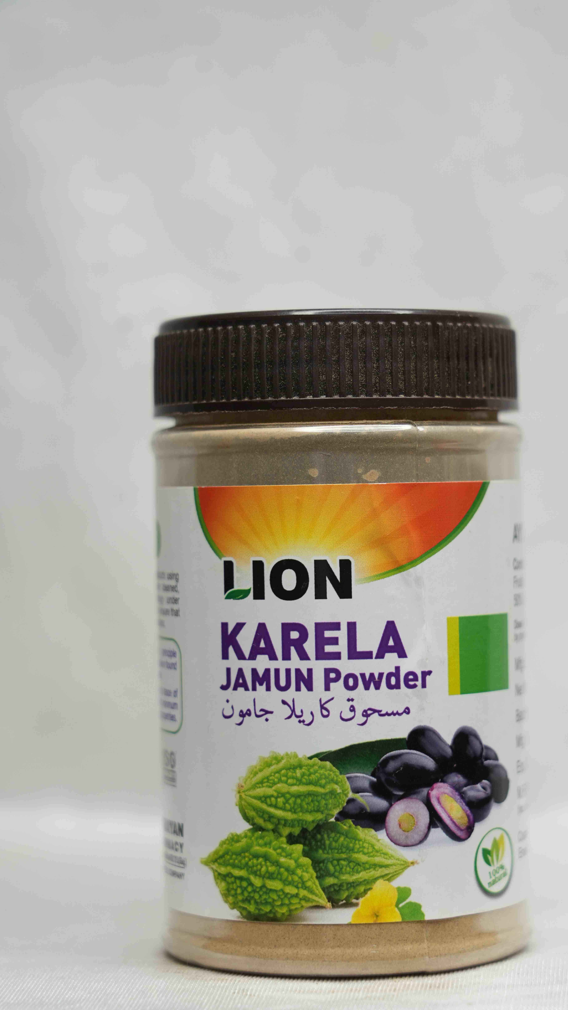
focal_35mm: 106
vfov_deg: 20.2
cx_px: 359
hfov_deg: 11.4
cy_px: 516
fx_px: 2838
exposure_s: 1/60
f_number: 5.6
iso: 250
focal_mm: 94
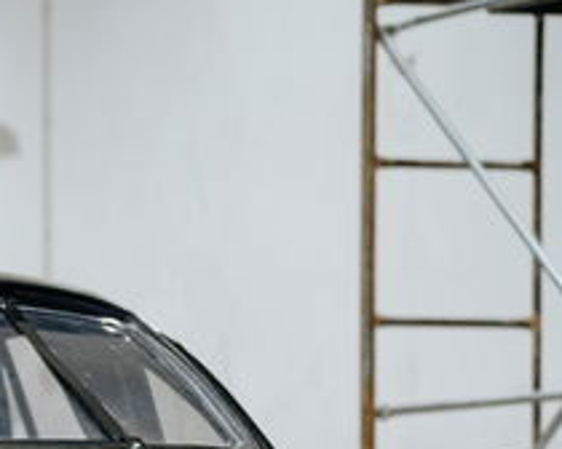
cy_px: 631
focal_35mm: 240
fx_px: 3992
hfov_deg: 8.0
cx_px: -155
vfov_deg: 6.4
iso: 1600
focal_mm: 70
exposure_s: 1/60
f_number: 2.8
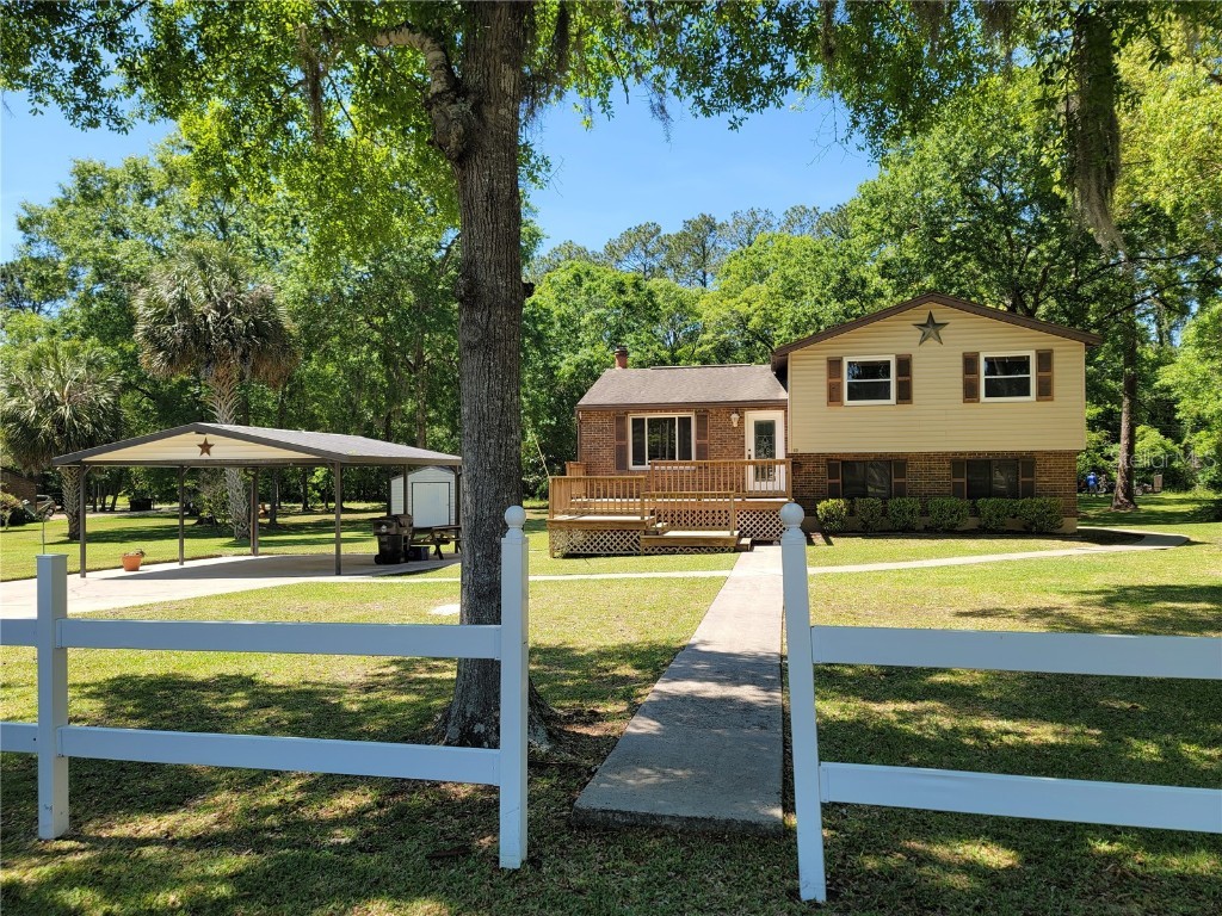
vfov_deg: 54.9
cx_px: 611
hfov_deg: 69.4
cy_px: 458
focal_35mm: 25
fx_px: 883
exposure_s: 1/409
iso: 20
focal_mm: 7
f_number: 1.8
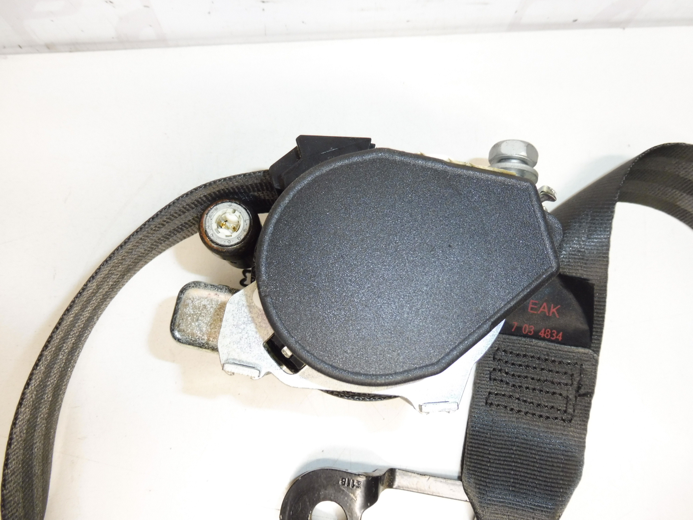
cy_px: 260
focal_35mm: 24
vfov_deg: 56.8
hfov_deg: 71.6
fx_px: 480
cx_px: 346
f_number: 3.5
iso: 200
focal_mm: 4.3
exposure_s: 1/60
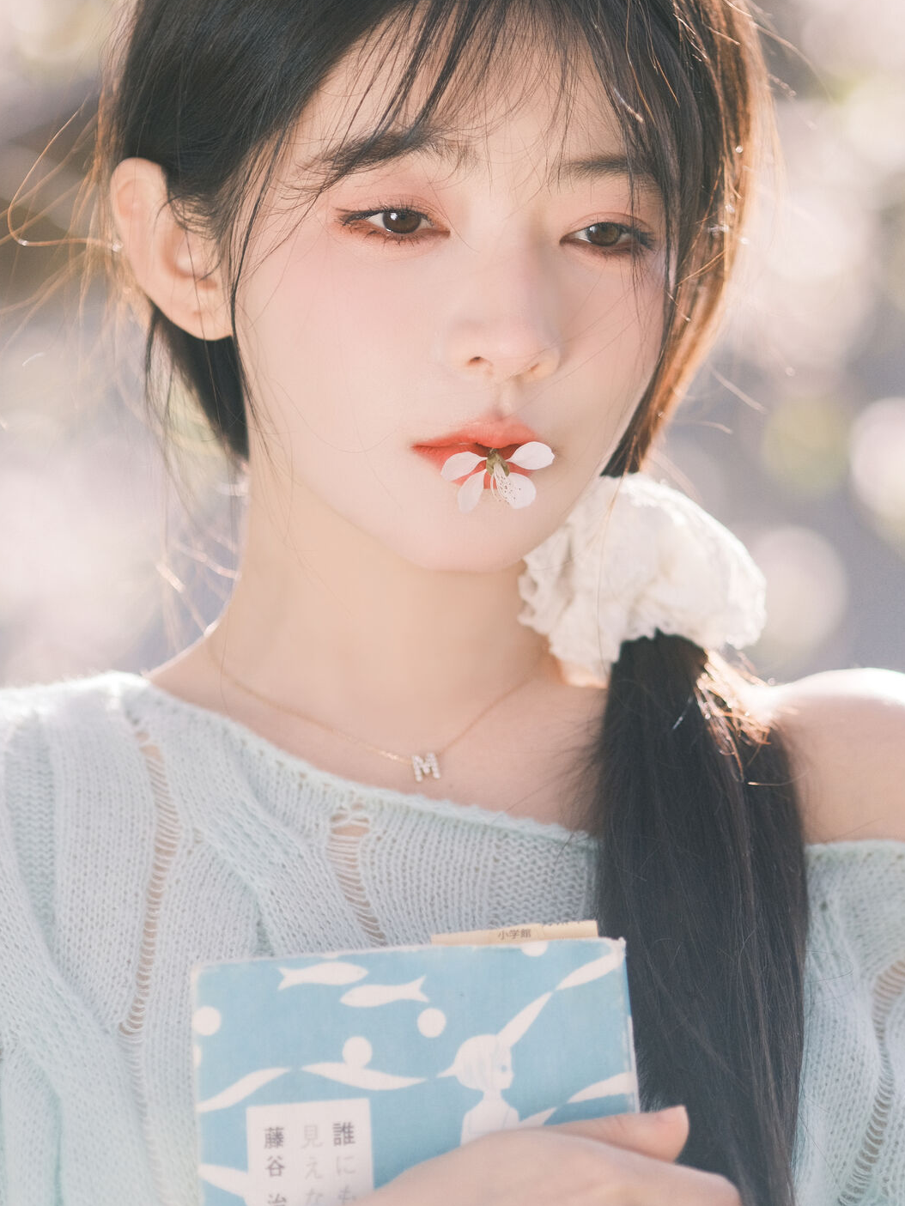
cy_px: 595
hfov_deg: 5.9
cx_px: 421
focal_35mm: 250
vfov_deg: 7.9
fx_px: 8713
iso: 1000
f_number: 2
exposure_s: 1/3500
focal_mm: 135
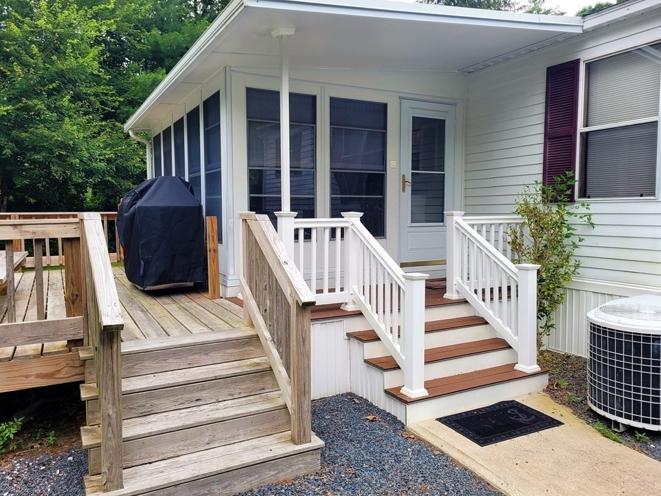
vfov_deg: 53.1
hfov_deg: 67.3
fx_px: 496
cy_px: 248
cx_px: 330
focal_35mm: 26
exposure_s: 1/508
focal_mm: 5.4
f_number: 1.8
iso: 40
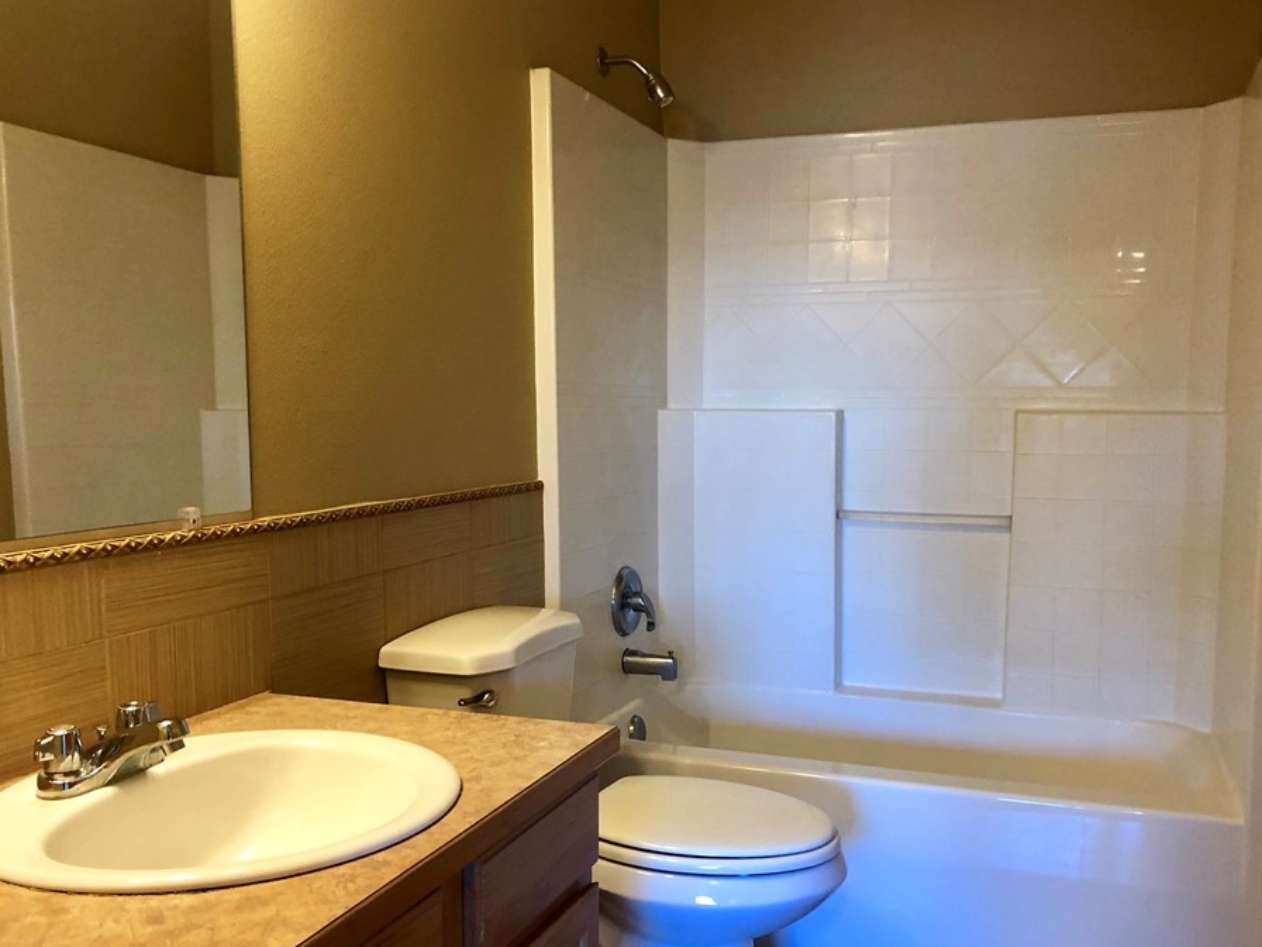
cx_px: 711
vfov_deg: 44.1
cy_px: 513
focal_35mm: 32
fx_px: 1167
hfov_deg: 56.6
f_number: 1.8
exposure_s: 1/15
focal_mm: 3.99
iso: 50
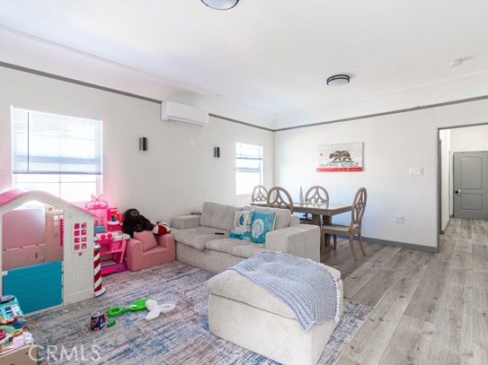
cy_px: 175
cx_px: 267
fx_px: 240
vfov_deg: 74.7
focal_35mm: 17
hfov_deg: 90.8
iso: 320
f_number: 7.1
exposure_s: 1/6
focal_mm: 10
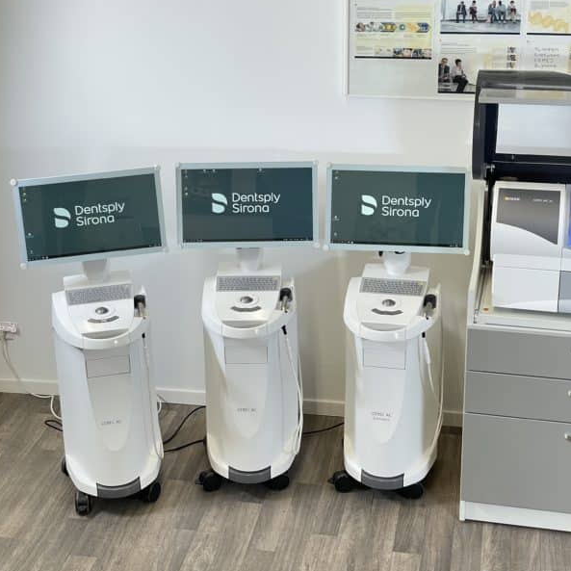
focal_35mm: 62
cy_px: 239
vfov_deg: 27.7
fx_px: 1157
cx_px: 284
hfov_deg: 27.7
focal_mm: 6
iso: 125
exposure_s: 1/100
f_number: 2
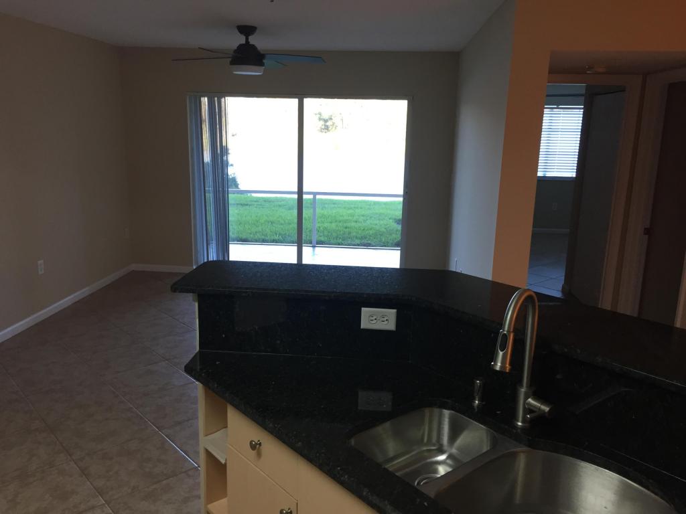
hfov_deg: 61.7
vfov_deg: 48.2
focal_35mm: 29
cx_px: 343
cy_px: 257
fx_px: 575
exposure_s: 1/30
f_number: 2.2
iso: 40
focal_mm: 4.15
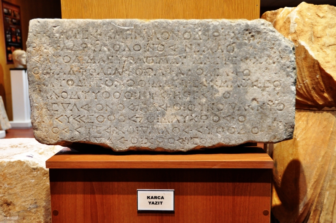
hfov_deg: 46.5
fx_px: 391
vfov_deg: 31.8
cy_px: 112
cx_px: 168
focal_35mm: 42
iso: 1250
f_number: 5
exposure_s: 1/20
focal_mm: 28
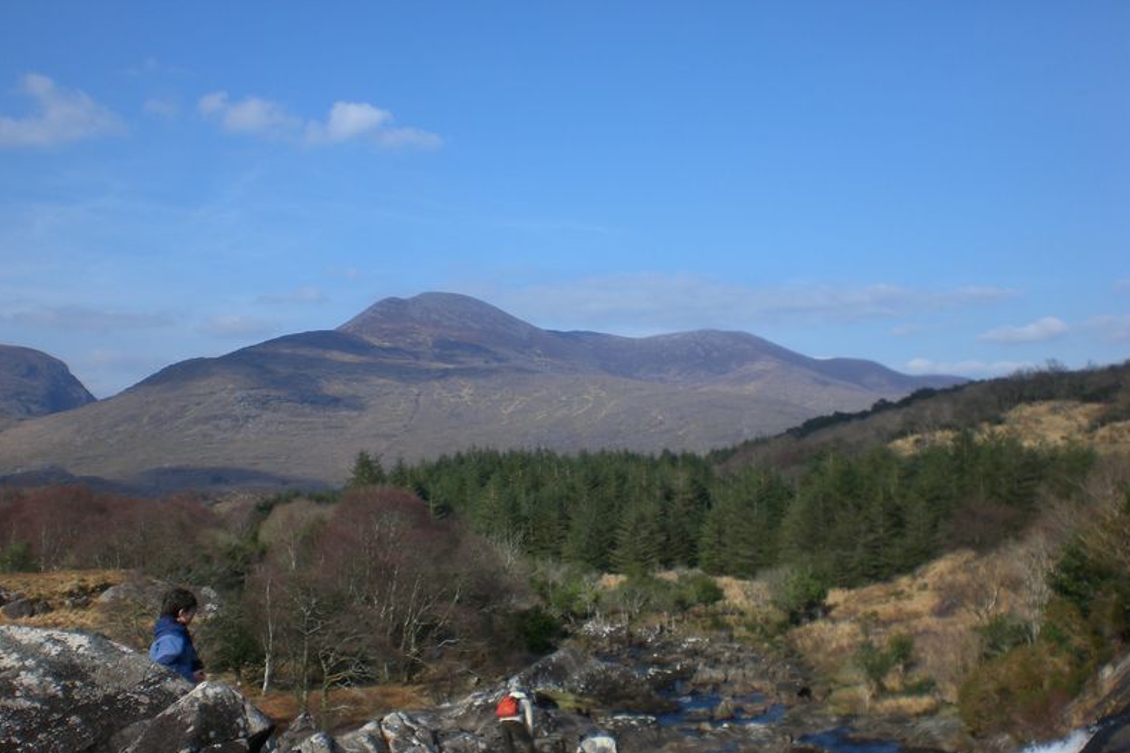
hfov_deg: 48.5
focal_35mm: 40
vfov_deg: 33.4
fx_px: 1256
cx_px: 562
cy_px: 424
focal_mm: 6.3
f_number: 4.4
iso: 50
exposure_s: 1/500
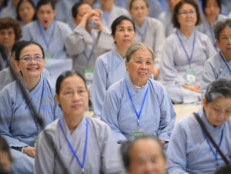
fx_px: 1455
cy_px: 87
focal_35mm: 218
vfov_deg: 6.8
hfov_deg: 9.1
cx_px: 113
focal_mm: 200
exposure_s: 1/125
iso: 3200
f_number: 3.2
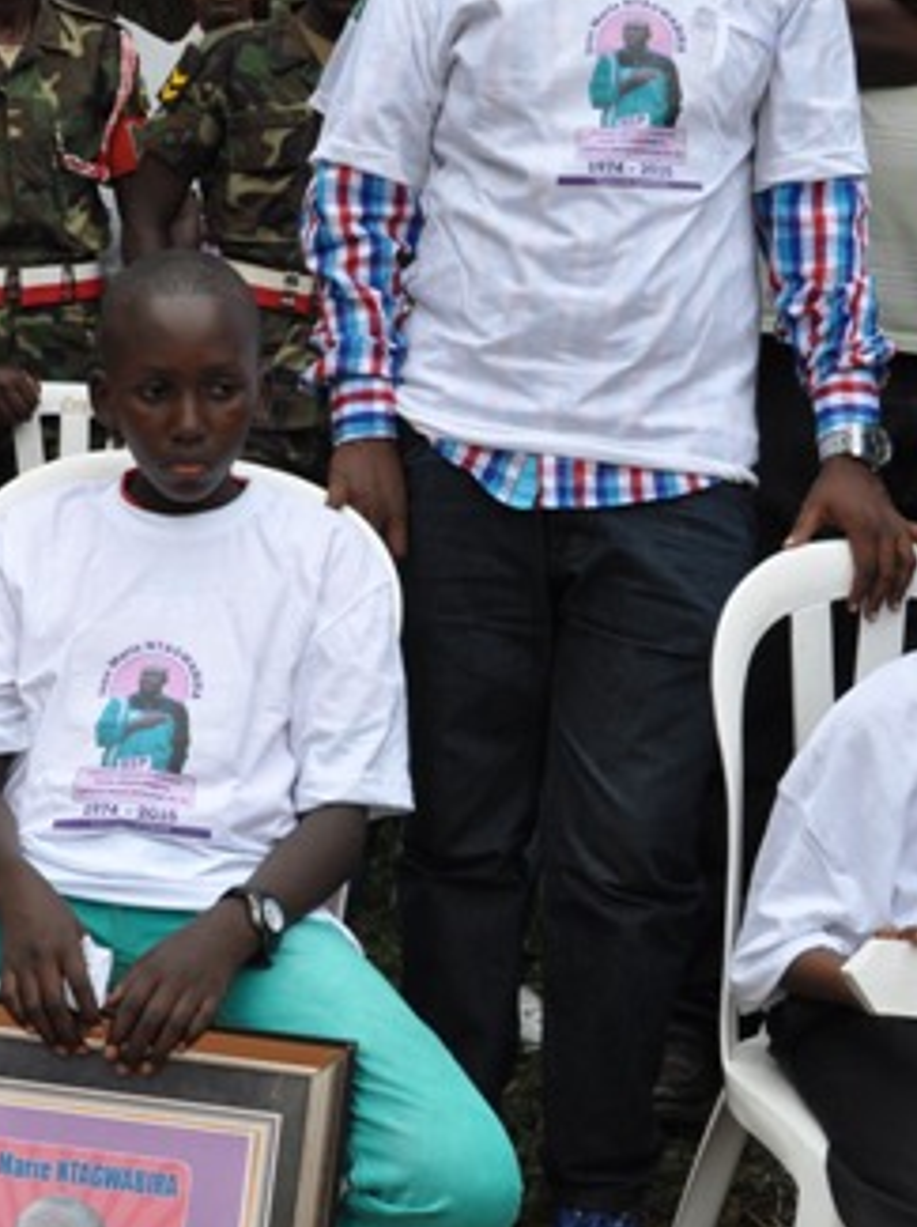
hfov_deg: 20.6
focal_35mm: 70
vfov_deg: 27.8
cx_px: 100
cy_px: 691
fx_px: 2477
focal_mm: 22
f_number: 9
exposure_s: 1/320
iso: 500
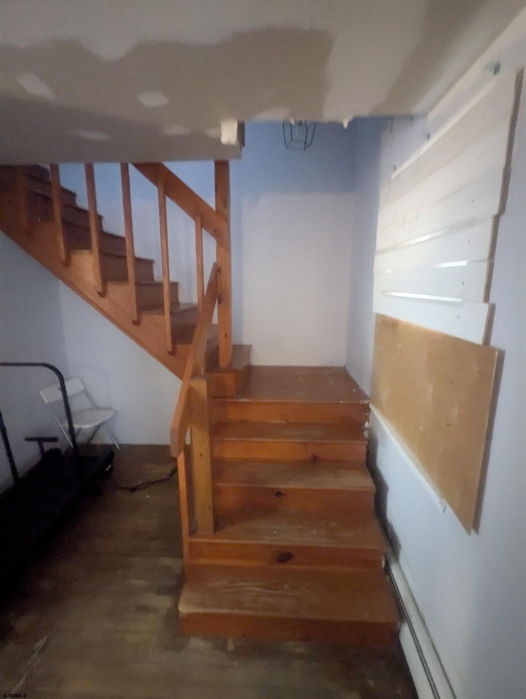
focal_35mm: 16
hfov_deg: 78.2
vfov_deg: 94.4
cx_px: 263
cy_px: 350
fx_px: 323
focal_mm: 2.35
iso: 3391
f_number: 2.2
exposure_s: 1/17.1
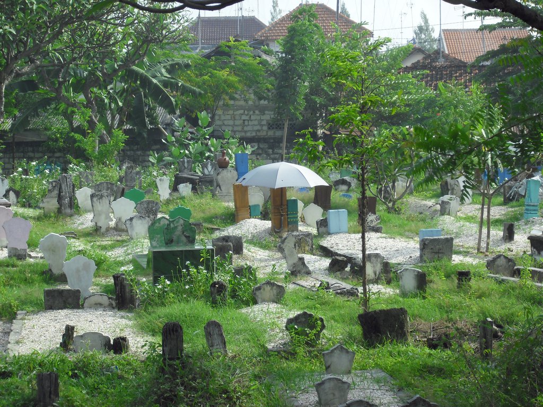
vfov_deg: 13.1
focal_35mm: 113
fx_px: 1773
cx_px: 272
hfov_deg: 17.4
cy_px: 204
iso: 100
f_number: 5.2
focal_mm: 18.6
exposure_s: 1/320
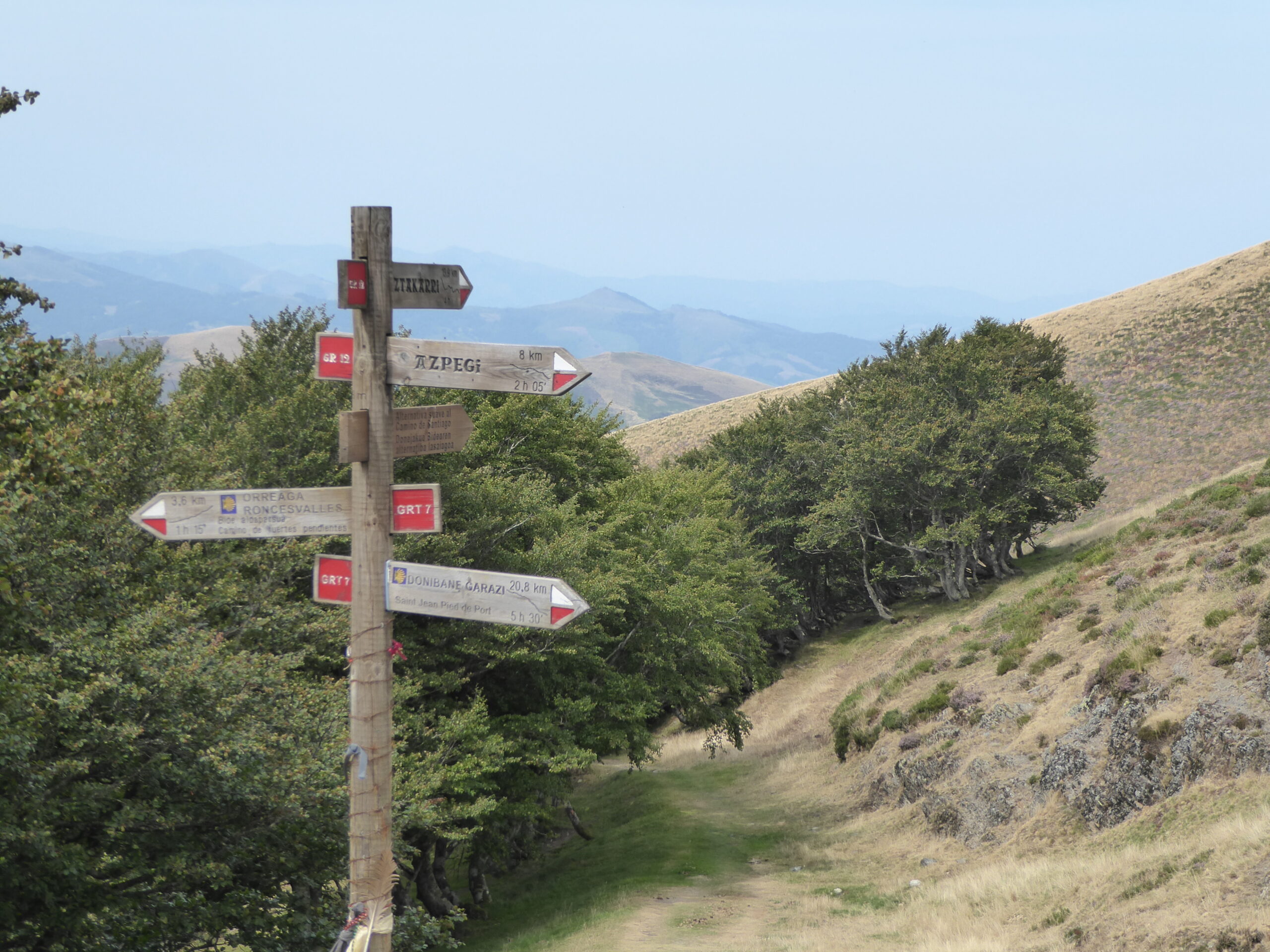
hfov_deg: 24.7
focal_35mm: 79
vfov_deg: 18.7
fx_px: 2898
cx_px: 635
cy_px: 476
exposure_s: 1/400
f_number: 4.6
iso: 160
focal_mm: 13.2
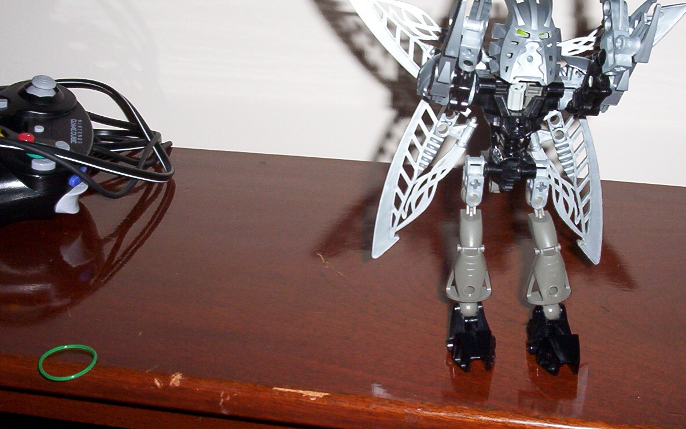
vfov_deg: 22.7
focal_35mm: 57
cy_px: 244
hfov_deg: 35.6
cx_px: 394
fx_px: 1066
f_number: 4.5
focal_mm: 6
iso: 140
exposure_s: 1/30
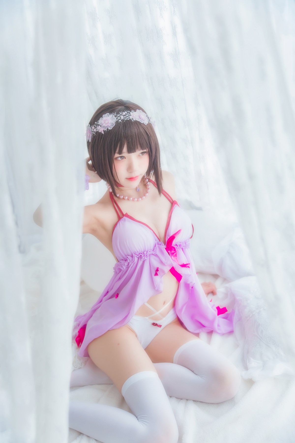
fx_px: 405
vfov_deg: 57.2
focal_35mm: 33
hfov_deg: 40.0
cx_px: 148
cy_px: 222
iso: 800
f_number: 2.8
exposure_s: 1/320
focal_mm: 33
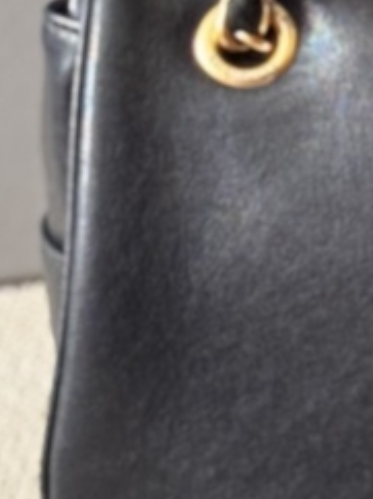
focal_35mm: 286
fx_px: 4116
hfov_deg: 5.0
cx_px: 1006
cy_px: -74
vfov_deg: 6.9
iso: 125
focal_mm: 6.76
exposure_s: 1/60
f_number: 1.78
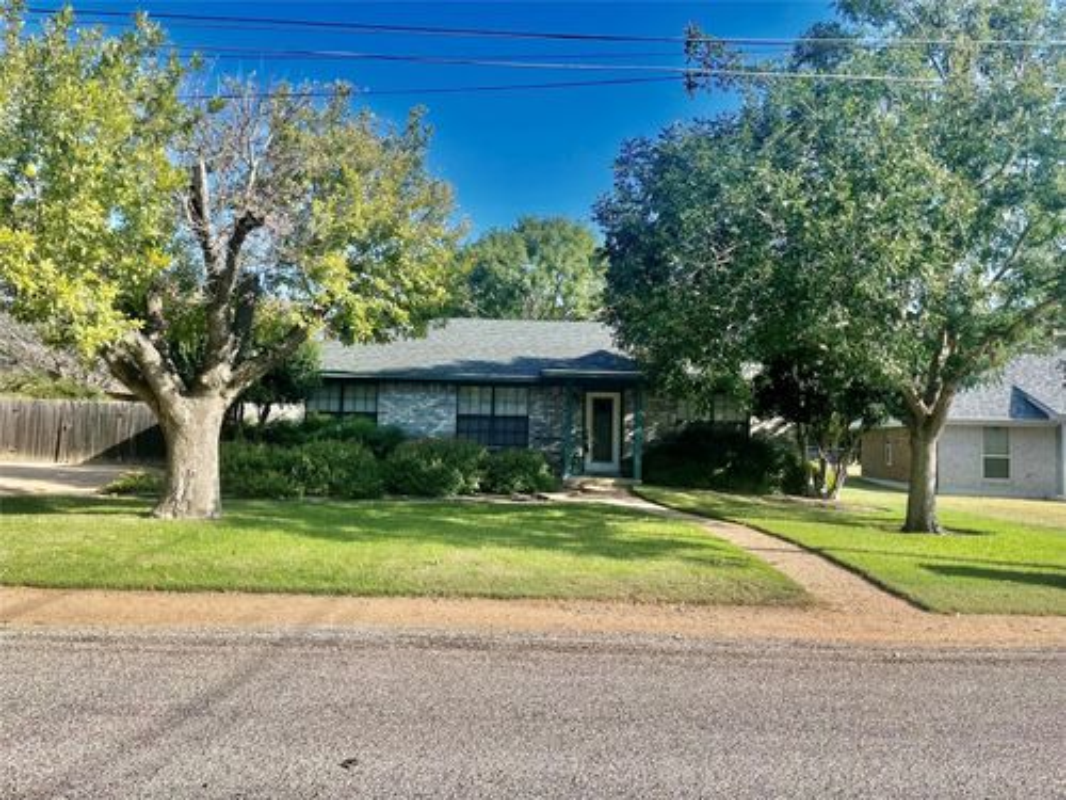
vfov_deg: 53.1
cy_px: 400
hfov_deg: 67.3
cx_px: 533
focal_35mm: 26
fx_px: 801
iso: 32
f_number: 1.6
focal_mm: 4.2
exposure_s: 1/1795
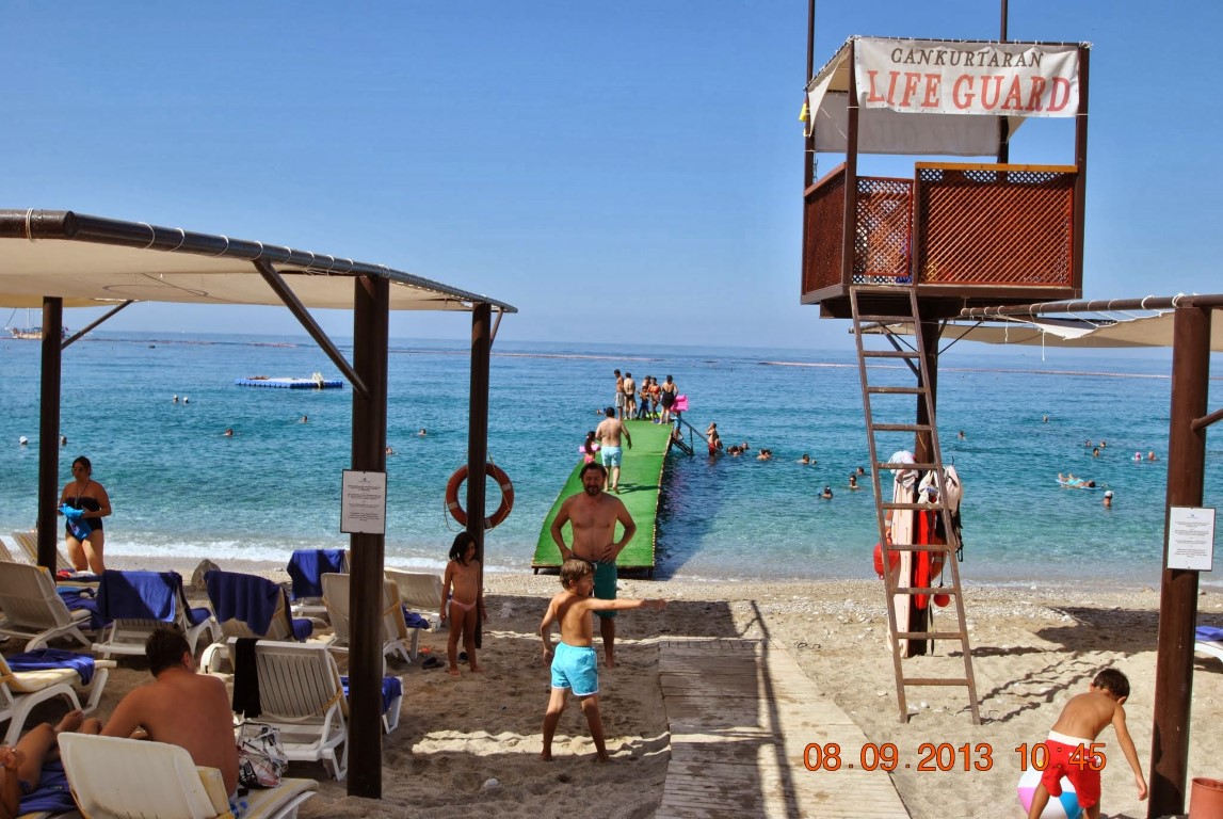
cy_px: 410
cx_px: 612
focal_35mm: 36
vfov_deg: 37.0
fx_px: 1225
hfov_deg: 53.1
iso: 100
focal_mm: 24
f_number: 8
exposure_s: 1/250
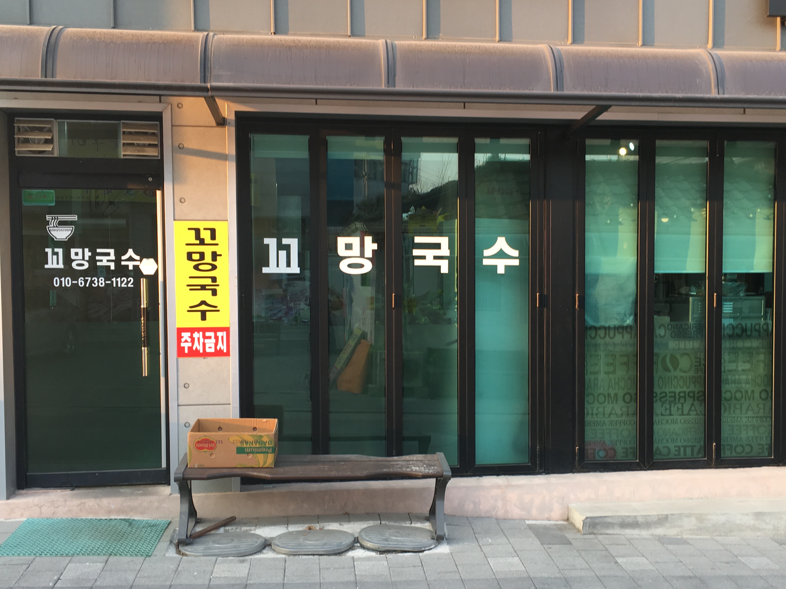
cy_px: 327
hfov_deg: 48.9
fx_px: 863
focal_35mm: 38
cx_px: 435
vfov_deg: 37.7
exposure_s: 1/60
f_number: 2.2
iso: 25
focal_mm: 4.15
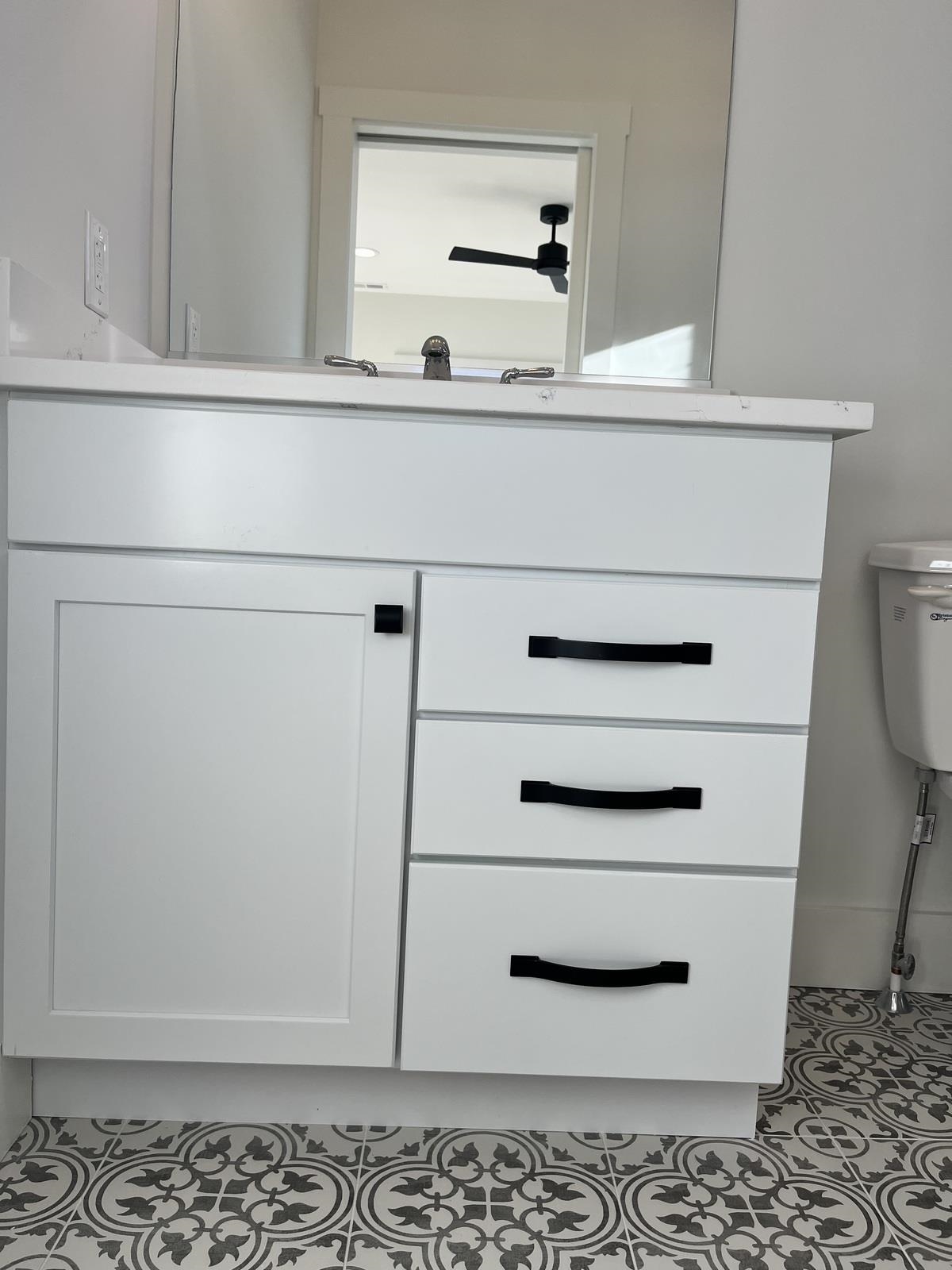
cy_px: 635
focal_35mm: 26
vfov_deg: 67.3
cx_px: 476
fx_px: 953
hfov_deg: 53.1
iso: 50
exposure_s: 1/680
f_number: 1.6
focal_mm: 5.1
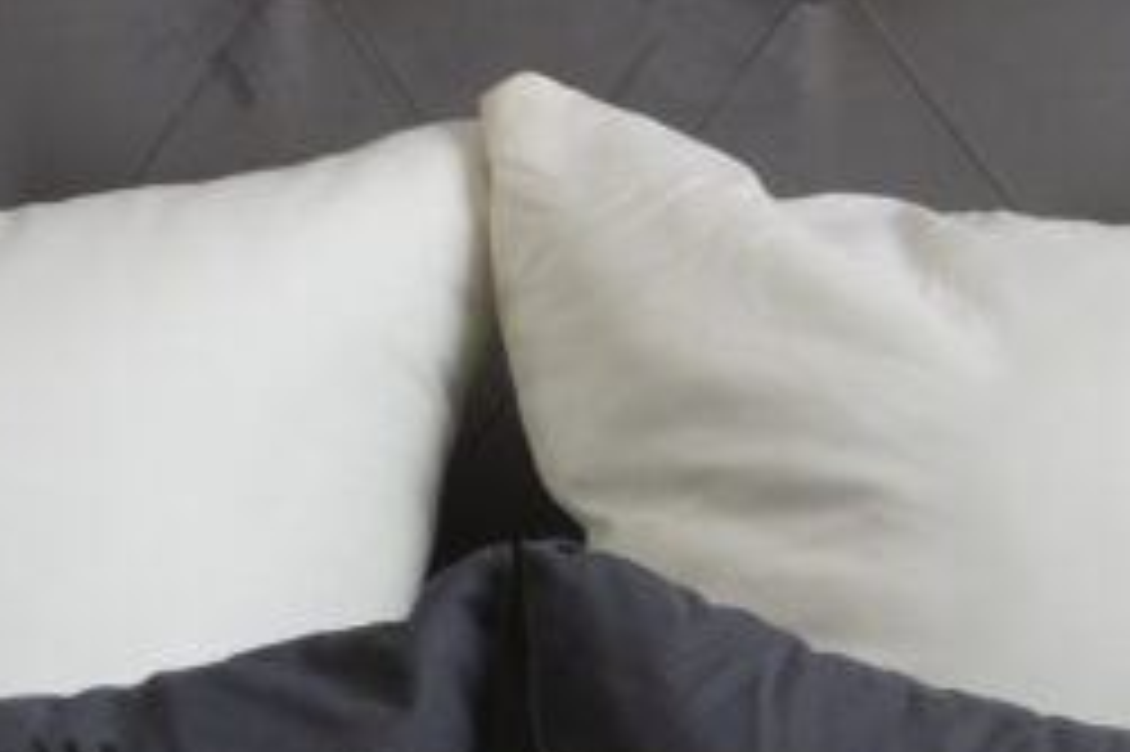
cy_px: 531
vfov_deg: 1.9
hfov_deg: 2.9
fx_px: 22396
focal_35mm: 714
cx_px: 1128
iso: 100
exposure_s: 1/160
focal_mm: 70
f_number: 11
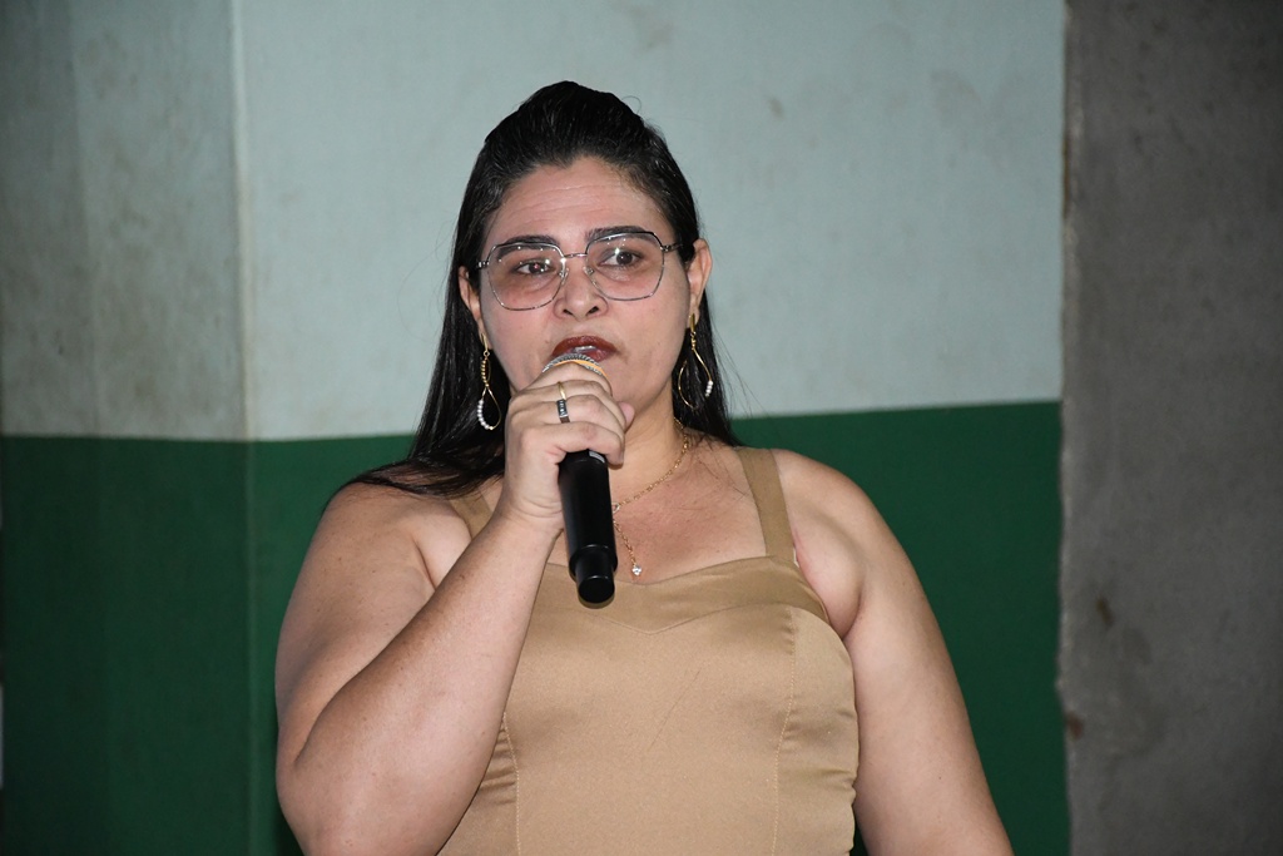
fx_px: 5596
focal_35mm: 157
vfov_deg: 8.7
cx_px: 642
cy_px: 428
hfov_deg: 13.1
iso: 6400
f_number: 5.6
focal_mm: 105
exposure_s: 1/160
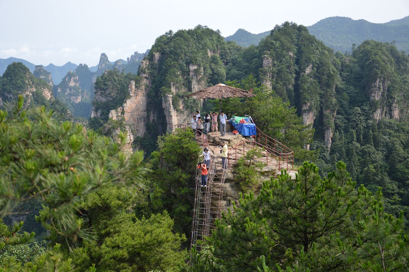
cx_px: 204
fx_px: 511
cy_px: 136
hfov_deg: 43.7
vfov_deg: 29.8
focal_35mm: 45
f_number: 4.5
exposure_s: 1/250
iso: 100
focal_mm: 30
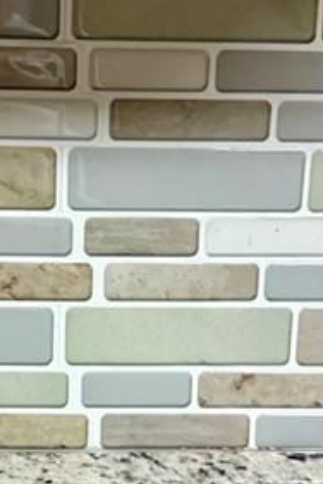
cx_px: 38
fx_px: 915
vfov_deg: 29.4
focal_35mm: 68
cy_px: 328
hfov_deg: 19.7
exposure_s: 1/60
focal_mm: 6.76
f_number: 1.78
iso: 500
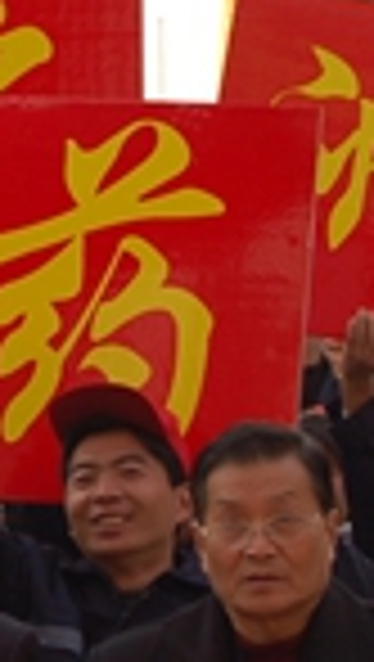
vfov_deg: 7.3
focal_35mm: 295
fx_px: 5186
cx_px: -288
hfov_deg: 4.1
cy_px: 169
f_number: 5.6
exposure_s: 1/500
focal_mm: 46
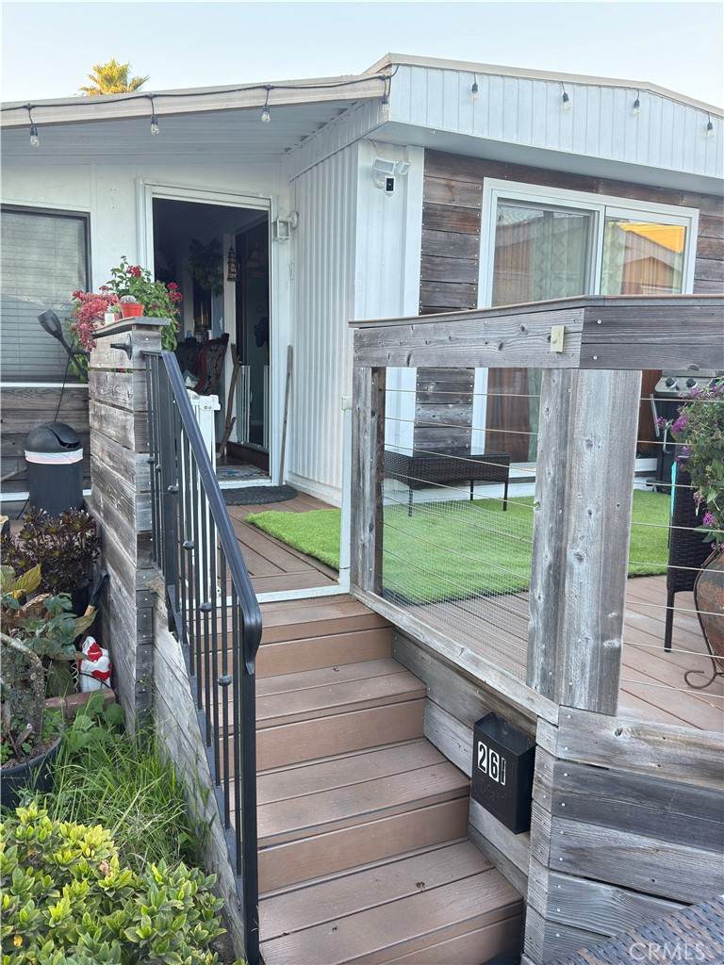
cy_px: 482
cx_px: 362
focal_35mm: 28
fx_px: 781
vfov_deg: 63.4
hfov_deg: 49.7
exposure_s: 1/151
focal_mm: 6.76
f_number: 1.78
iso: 160
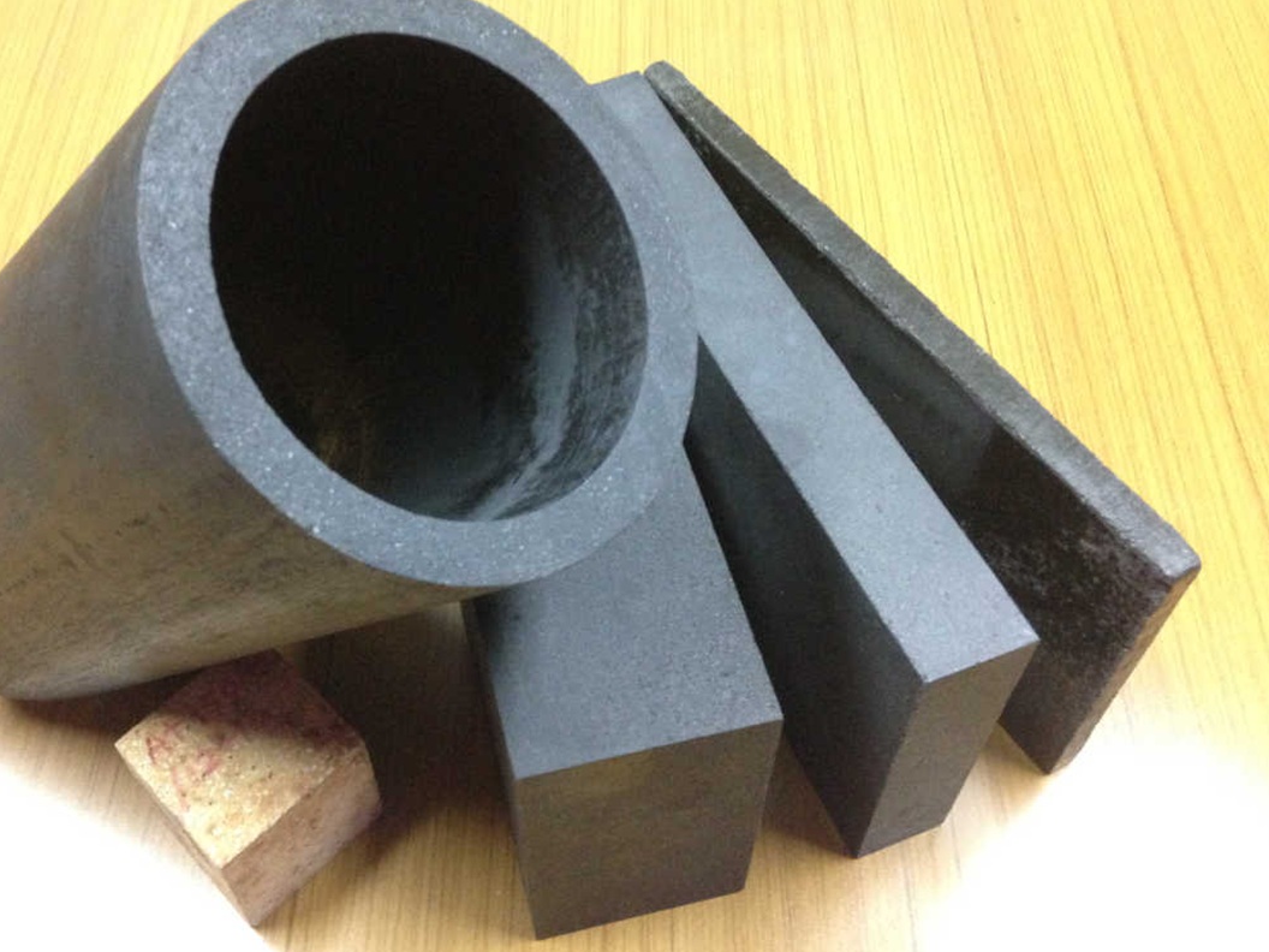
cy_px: 440
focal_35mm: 40
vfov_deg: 35.9
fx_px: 1466
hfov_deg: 46.6
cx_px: 519
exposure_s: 1/17
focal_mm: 4.12
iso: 500
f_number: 2.4
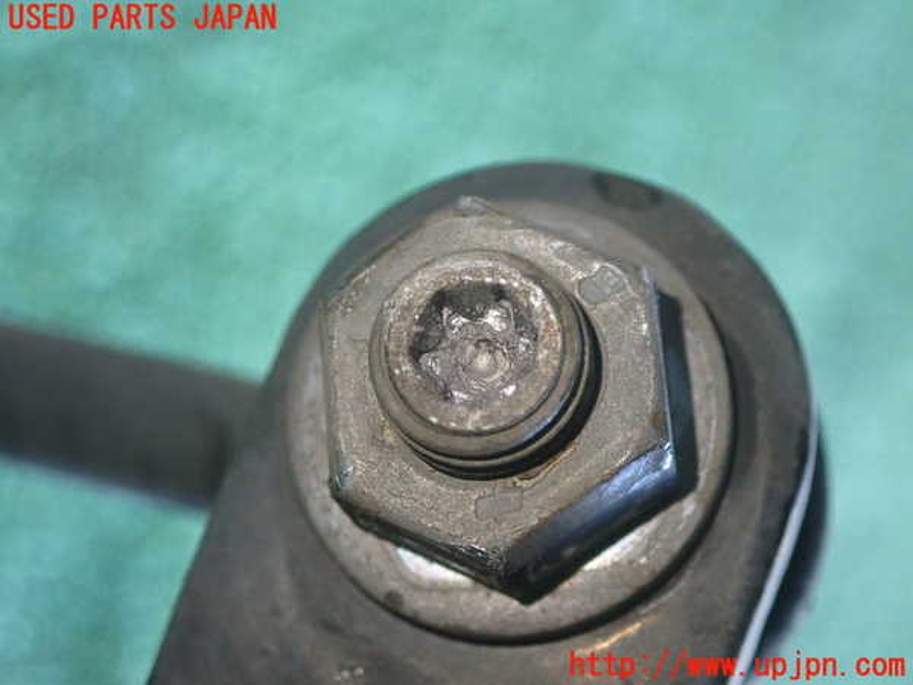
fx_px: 2321
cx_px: 456
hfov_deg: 22.3
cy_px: 342
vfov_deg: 16.8
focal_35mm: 88
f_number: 4.5
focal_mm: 15.66
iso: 800
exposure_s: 1/80
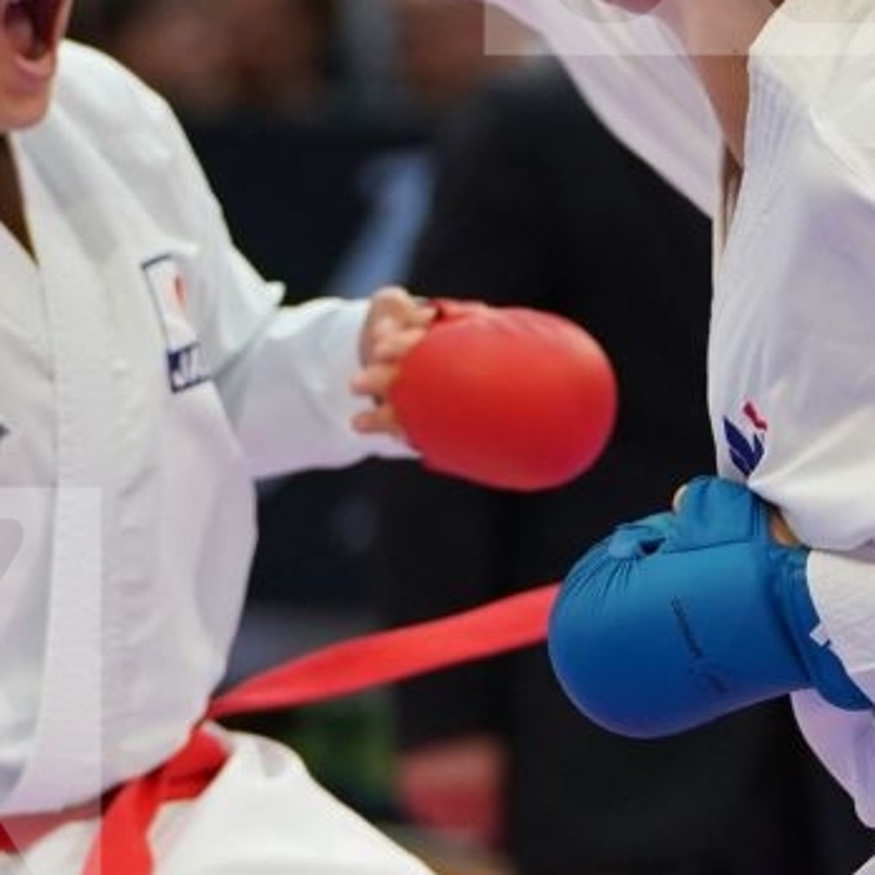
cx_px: 719
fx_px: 15214
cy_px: 717
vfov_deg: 3.3
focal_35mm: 532
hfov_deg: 3.3
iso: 1600
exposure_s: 1/1000
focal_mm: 121
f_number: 2.8
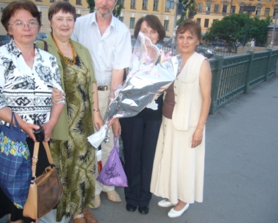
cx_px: 130
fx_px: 304
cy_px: 110
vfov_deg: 40.1
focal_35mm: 37
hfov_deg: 49.1
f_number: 2.8
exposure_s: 1/60
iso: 200
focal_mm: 5.8
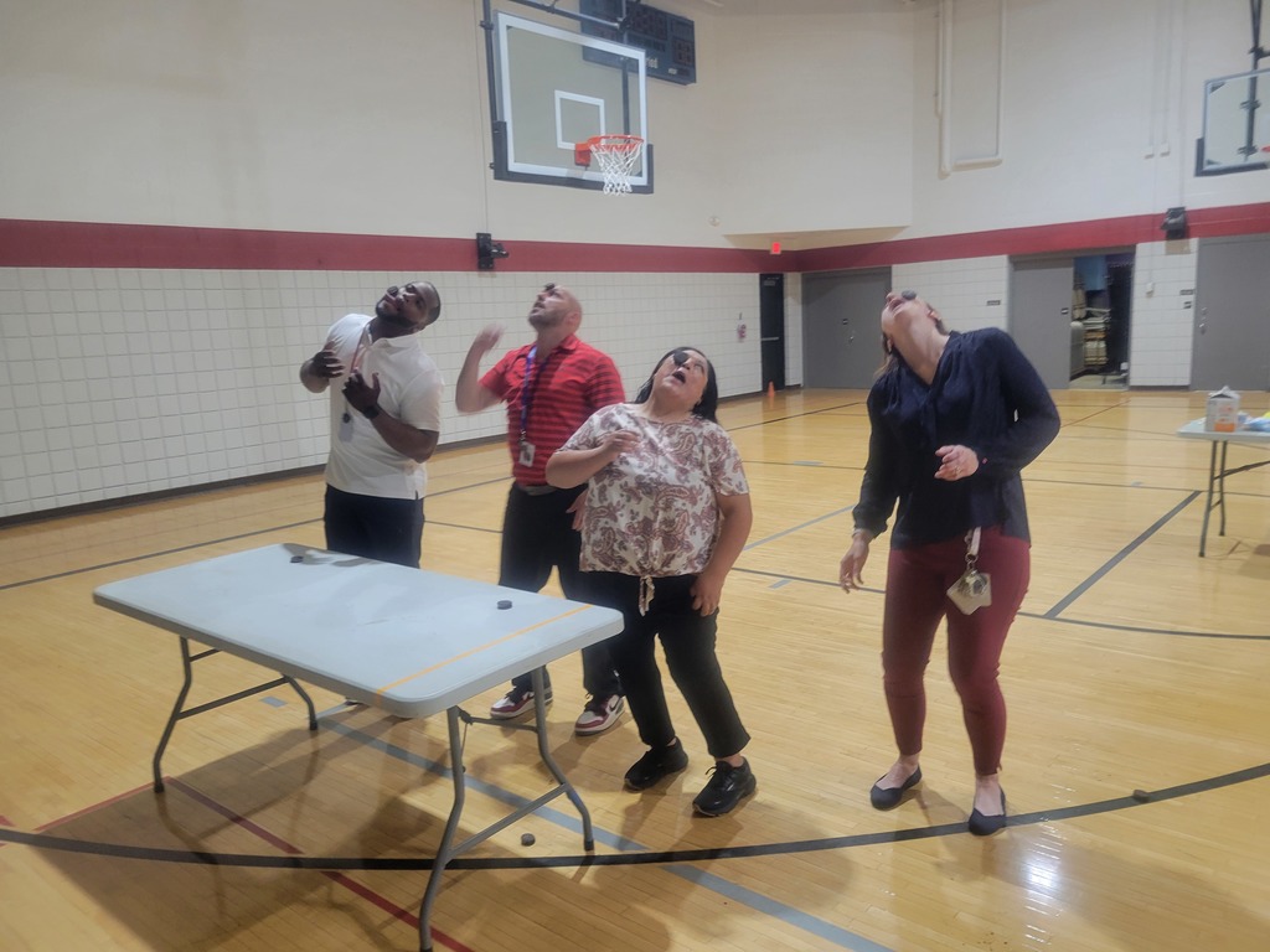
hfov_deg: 67.3
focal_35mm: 26
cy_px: 476
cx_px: 635
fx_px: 954
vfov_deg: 53.1
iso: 160
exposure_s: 1/40
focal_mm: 5.4
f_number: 1.8
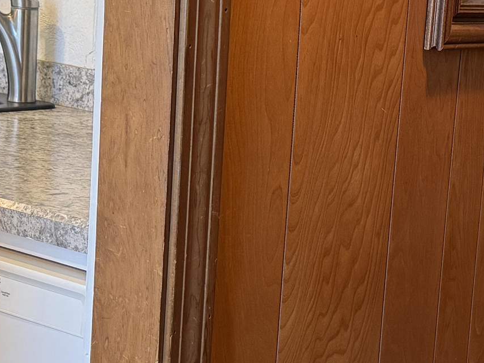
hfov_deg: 22.3
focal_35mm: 86
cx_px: 417
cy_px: 152
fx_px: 1203
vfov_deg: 17.2
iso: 200
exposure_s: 1/60
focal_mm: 6.76
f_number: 1.78
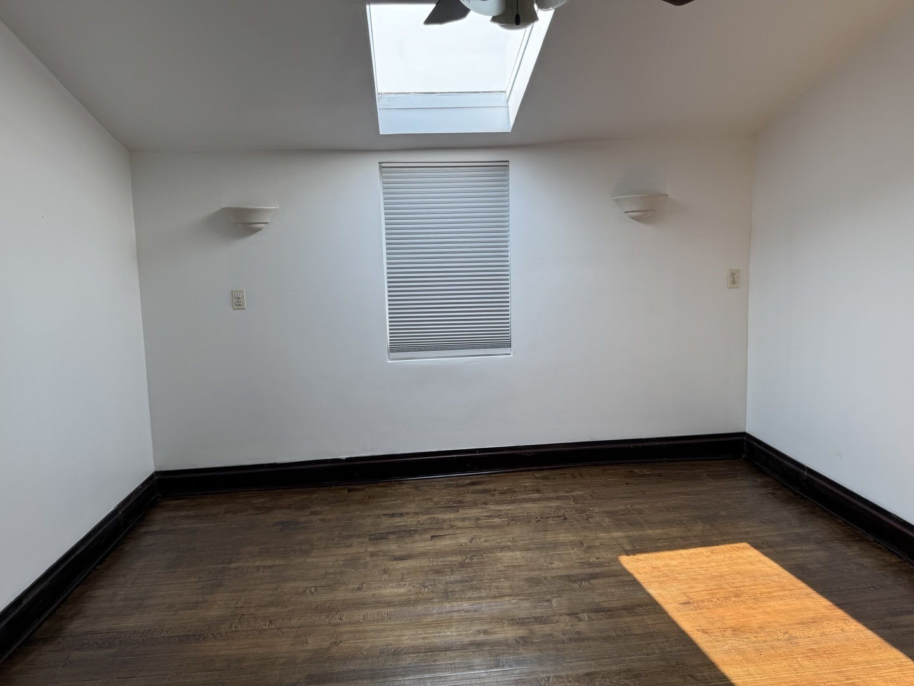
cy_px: 343
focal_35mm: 24
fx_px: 634
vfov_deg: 56.8
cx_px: 457
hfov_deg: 71.6
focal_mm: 6.76
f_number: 1.78
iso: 64
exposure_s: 1/224
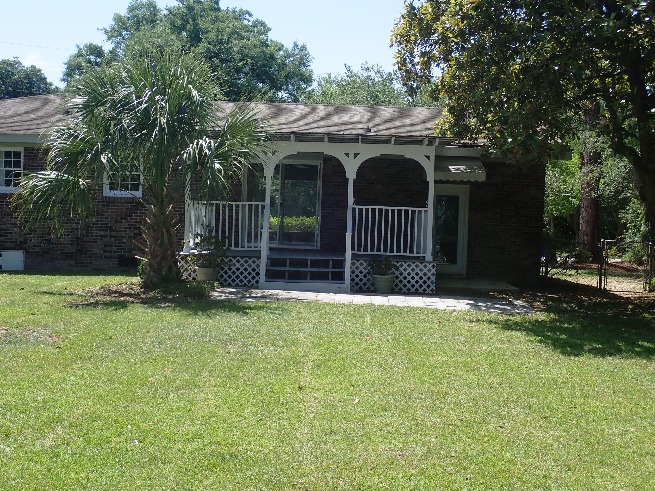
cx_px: 328
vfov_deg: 33.6
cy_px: 246
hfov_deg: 43.9
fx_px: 814
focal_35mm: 43
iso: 100
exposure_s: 1/500
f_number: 4
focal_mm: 7.86
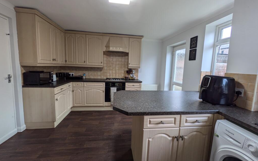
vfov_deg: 74.7
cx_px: 128
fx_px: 105
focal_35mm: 15
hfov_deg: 101.5
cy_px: 78
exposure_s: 1/50
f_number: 2.2
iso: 54
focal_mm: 1.83
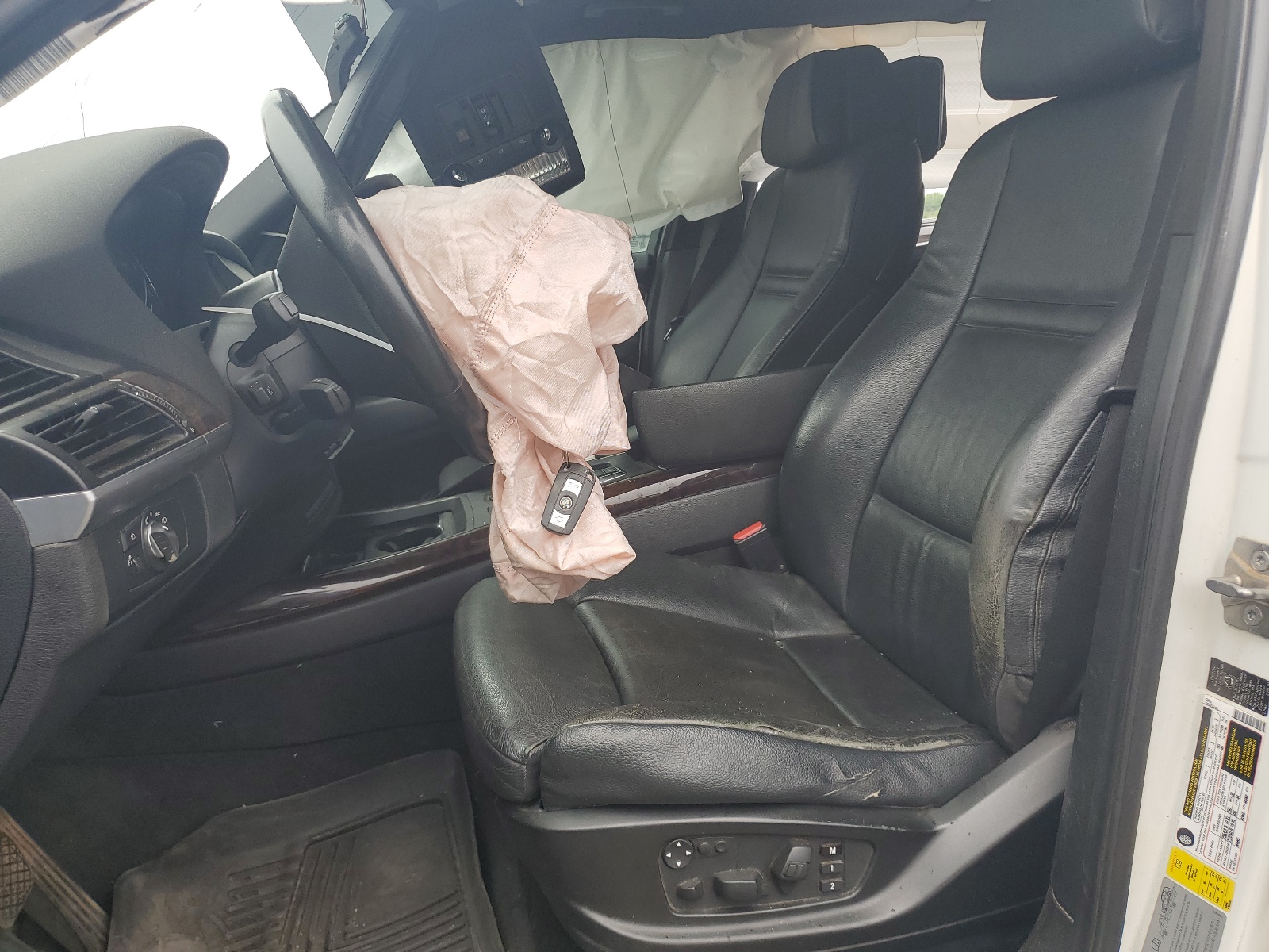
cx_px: 634
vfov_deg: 53.1
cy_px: 476
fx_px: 953
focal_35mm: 26
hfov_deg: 67.3
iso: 50
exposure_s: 1/333
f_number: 1.5
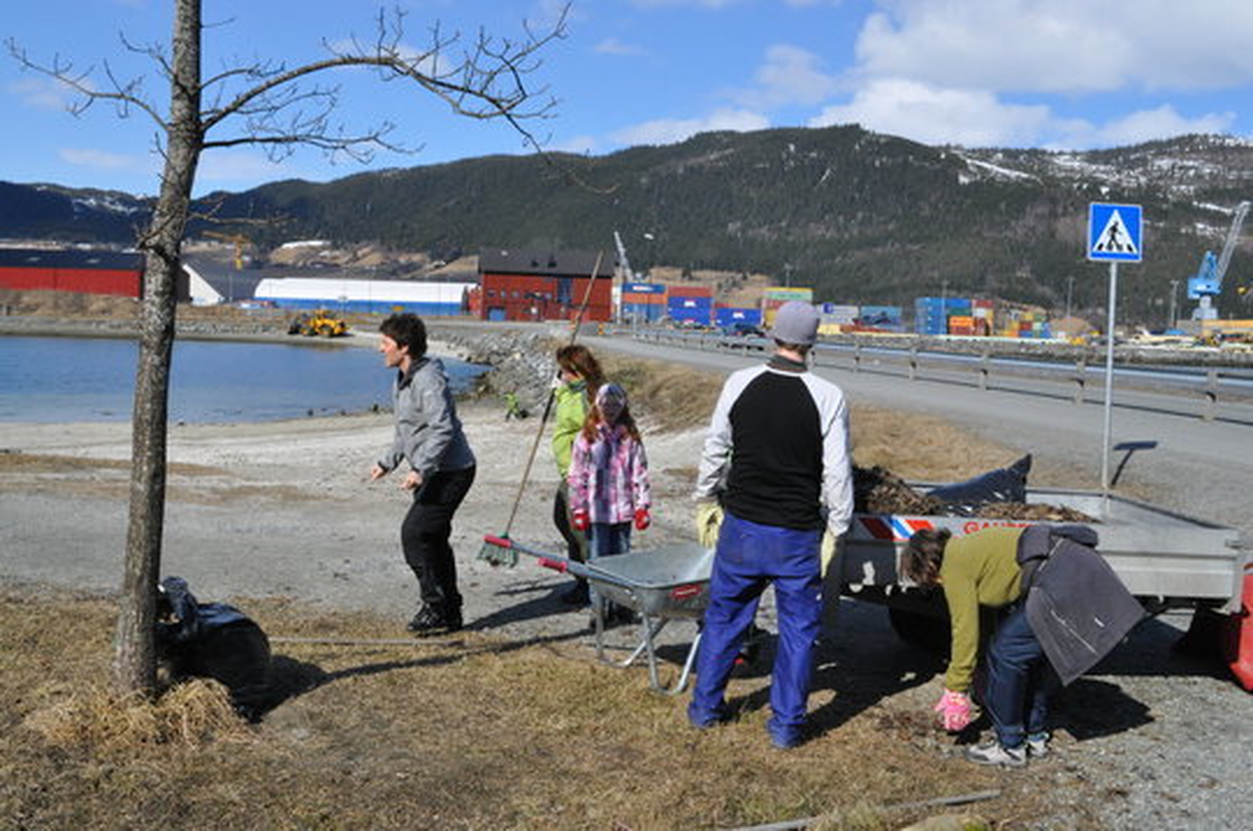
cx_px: 626
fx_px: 1251
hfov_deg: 53.2
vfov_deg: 36.7
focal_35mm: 36
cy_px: 416
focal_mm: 24
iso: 1600
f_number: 18
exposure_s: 1/1250
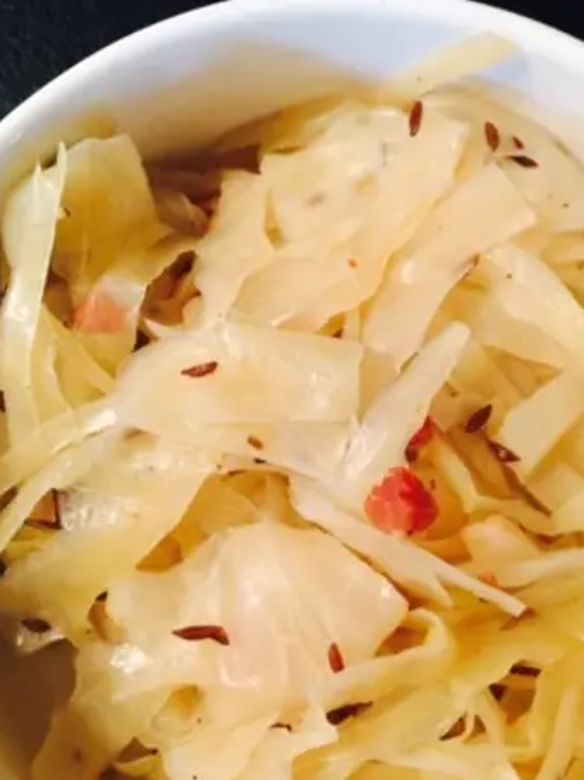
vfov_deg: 41.2
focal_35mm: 46
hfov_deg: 31.4
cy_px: 419
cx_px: 364
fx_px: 1036
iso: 200
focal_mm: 4.15
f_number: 2.2
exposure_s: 1/33
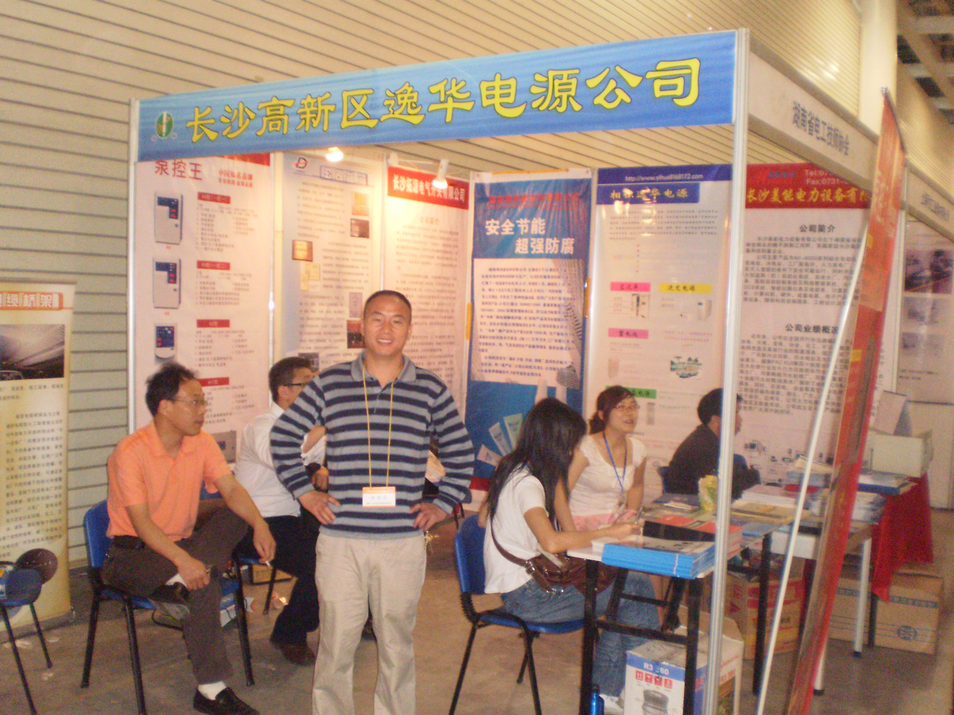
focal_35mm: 36
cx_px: 477
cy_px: 358
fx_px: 992
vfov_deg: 39.7
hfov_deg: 51.4
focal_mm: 6.3
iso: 640
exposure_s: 1/30
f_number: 3.1
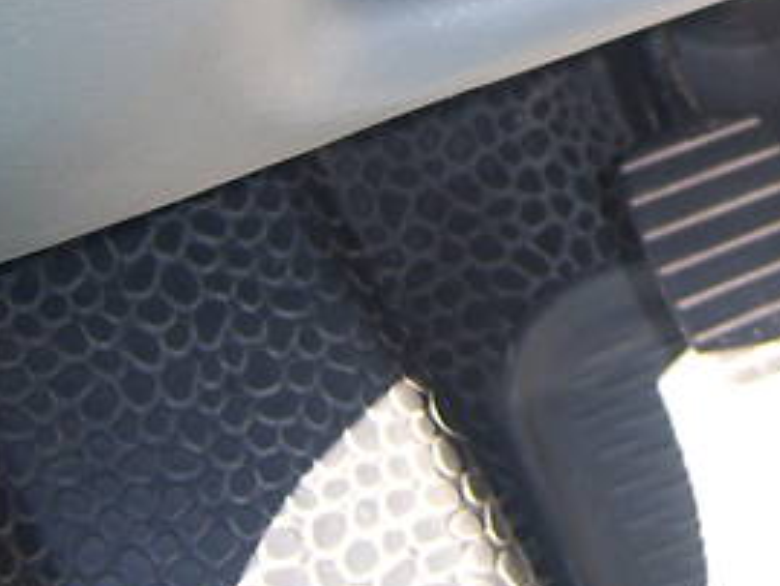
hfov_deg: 17.5
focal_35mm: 107
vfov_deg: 13.5
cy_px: -125
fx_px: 2412
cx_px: 939
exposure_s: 1/60
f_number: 2.8
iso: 80
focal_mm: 7.5
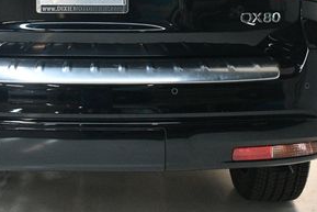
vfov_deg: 18.1
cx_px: 99
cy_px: -10
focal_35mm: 73
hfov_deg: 27.5
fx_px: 643
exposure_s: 1/125
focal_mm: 22
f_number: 3.5
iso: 2800
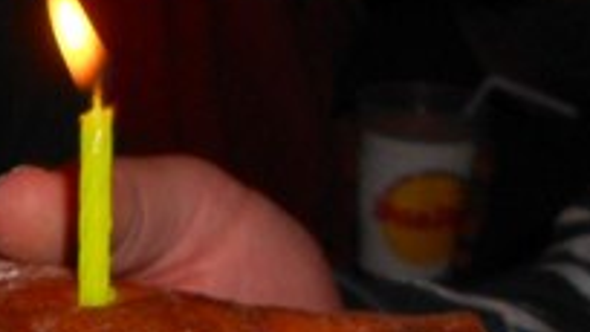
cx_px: -38
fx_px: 1737
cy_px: 315
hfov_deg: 18.6
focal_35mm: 111
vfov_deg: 10.9
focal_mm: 4.6
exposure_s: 1/25
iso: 80
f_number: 8
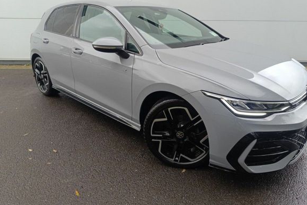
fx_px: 222
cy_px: 90
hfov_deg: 69.4
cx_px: 159
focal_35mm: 26
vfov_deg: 49.4
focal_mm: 5.59
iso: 132
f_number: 1.88
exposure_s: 1/101
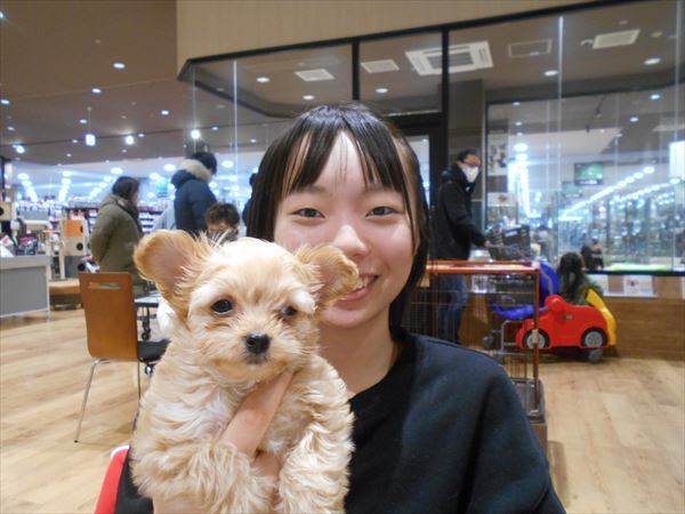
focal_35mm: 26
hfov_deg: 67.3
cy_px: 257
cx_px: 342
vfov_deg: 53.1
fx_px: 515
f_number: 3.2
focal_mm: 4.6
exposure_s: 1/30
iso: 400
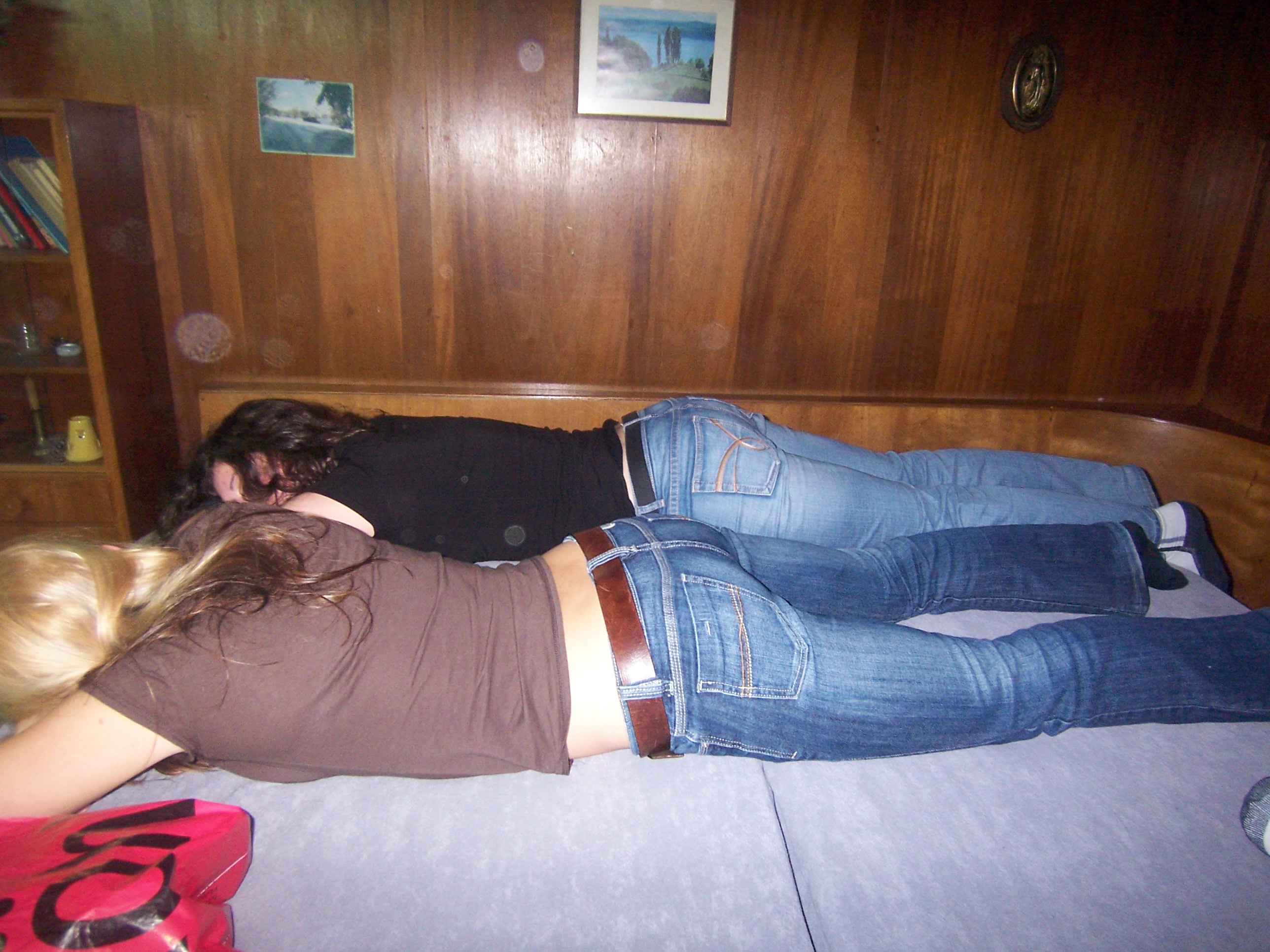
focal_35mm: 23
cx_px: 635
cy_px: 476
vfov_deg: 58.9
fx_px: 844
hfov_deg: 73.9
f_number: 2.8
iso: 200
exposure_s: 1/30
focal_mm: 3.8
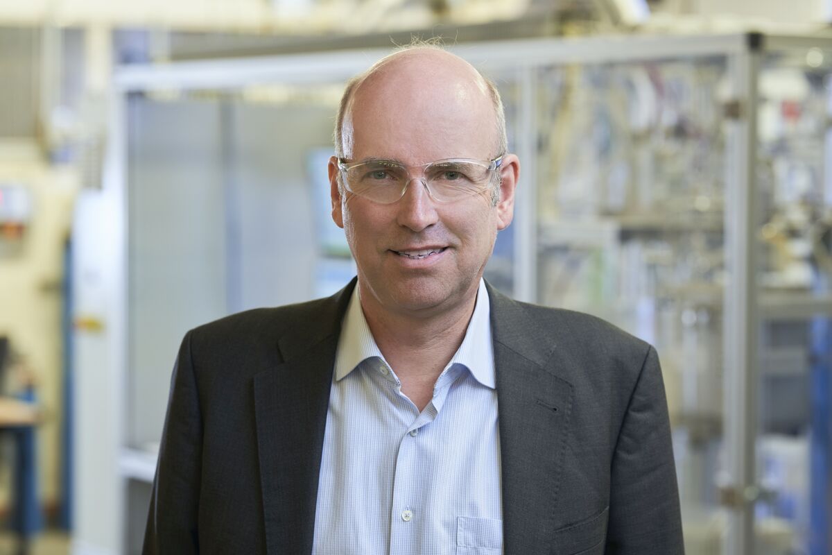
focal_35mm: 105
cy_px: 278
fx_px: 2426
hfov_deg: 19.5
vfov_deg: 13.0
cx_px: 416
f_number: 3.5
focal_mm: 105
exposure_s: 1/25
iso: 500
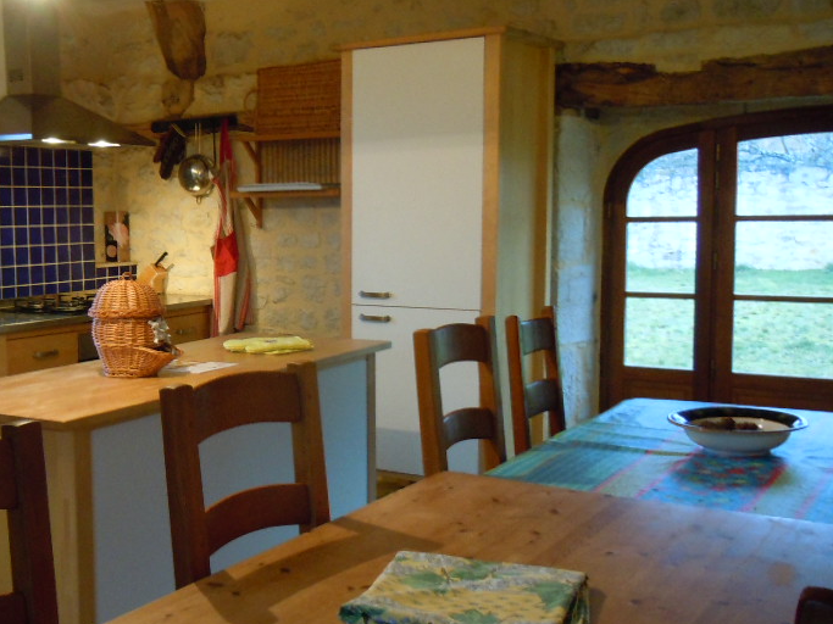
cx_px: 210
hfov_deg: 40.9
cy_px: 318
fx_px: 1083
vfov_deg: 32.2
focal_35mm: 45
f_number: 3.5
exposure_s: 1/8
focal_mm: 5.4
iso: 400
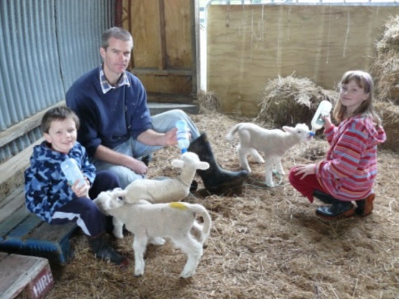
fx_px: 415
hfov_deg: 51.4
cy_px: 150
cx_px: 200
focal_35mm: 36
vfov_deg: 39.7
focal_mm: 6
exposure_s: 1/30
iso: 160
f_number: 2.8
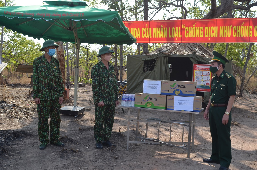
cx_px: 135
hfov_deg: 52.0
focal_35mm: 37
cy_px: 84
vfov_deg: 35.8
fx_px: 264
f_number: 8
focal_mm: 20
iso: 140
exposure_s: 1/250
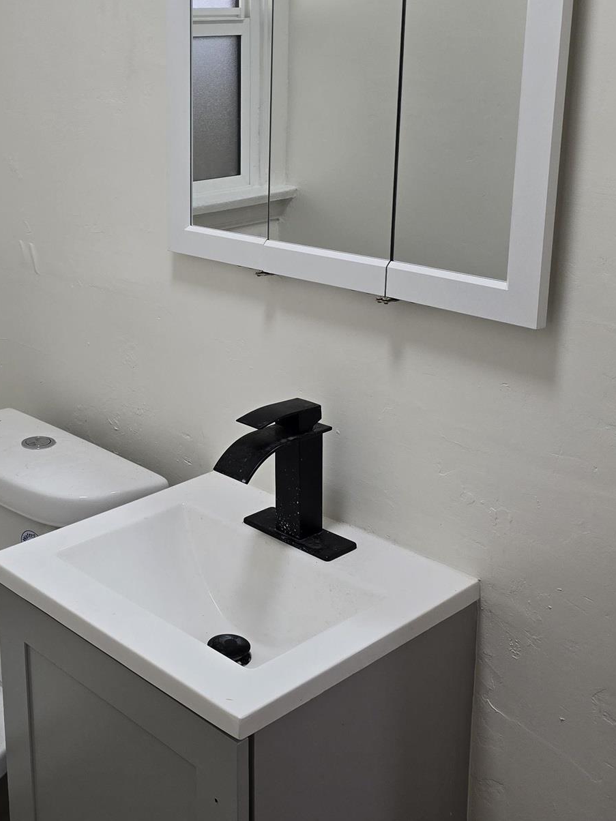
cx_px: 111
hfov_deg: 31.9
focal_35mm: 44
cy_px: 294
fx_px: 1044
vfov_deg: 42.5
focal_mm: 6.3
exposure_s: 1/120
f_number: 1.7
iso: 64
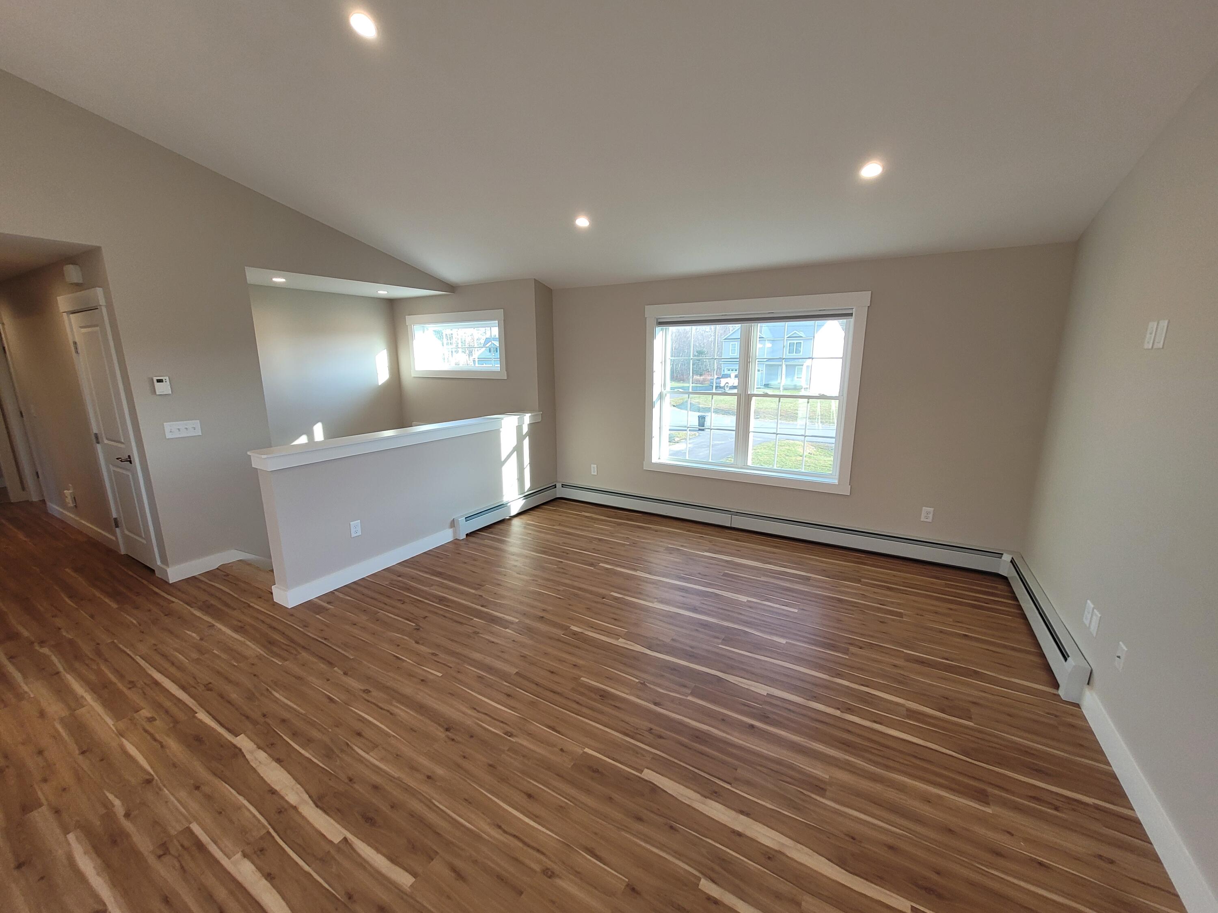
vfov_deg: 89.9
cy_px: 456
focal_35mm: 13
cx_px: 609
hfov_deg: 106.2
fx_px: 457
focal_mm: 1.74
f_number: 2.2
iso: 64
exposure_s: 1/120
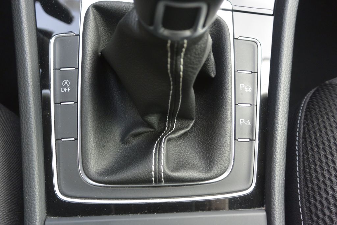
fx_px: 253
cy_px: 112
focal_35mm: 27
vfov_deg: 47.9
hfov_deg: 67.4
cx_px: 168
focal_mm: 10
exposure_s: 1/125
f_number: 3.5
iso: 400
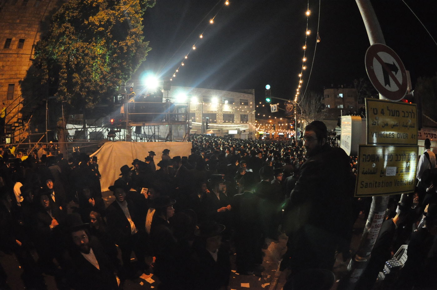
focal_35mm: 16
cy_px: 145
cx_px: 218
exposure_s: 1/60
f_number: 5.6
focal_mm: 10.5
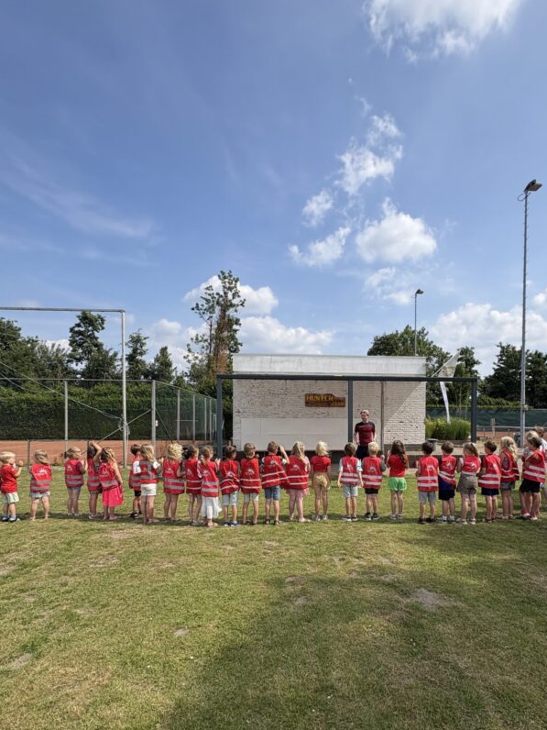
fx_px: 379
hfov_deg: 71.1
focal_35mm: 18
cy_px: 429
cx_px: 316
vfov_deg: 86.9
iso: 50
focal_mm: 2.22
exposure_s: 1/2273
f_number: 2.2
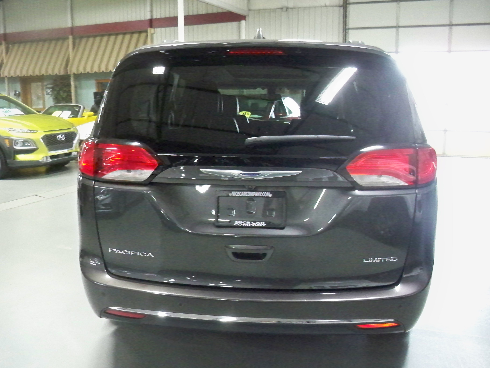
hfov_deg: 52.6
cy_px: 184
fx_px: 495
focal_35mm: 35
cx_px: 245
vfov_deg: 40.7
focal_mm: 6.3
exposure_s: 1/60
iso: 2500
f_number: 3.1
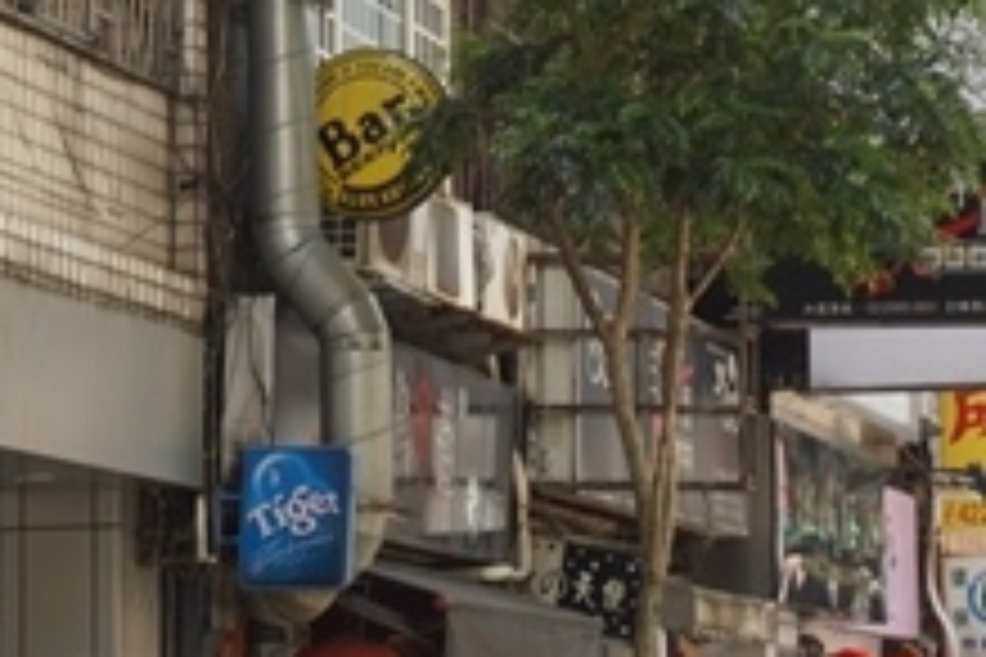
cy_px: 133
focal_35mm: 147
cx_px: 563
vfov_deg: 9.3
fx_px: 4035
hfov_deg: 13.9
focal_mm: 21
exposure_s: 1/100
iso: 100
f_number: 5.6
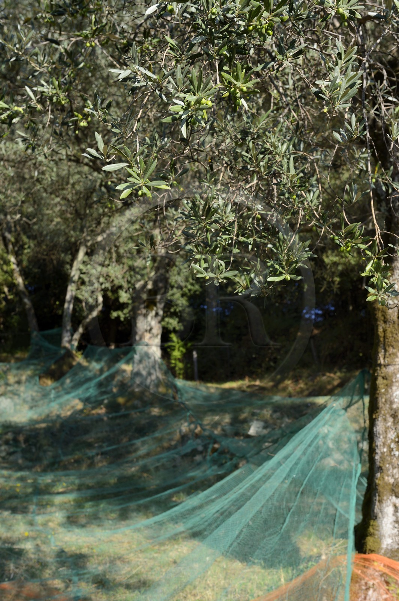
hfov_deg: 26.9
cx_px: 200
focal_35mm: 50
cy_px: 300
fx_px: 833
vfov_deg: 39.6
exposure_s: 1/200
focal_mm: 50
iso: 200
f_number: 8
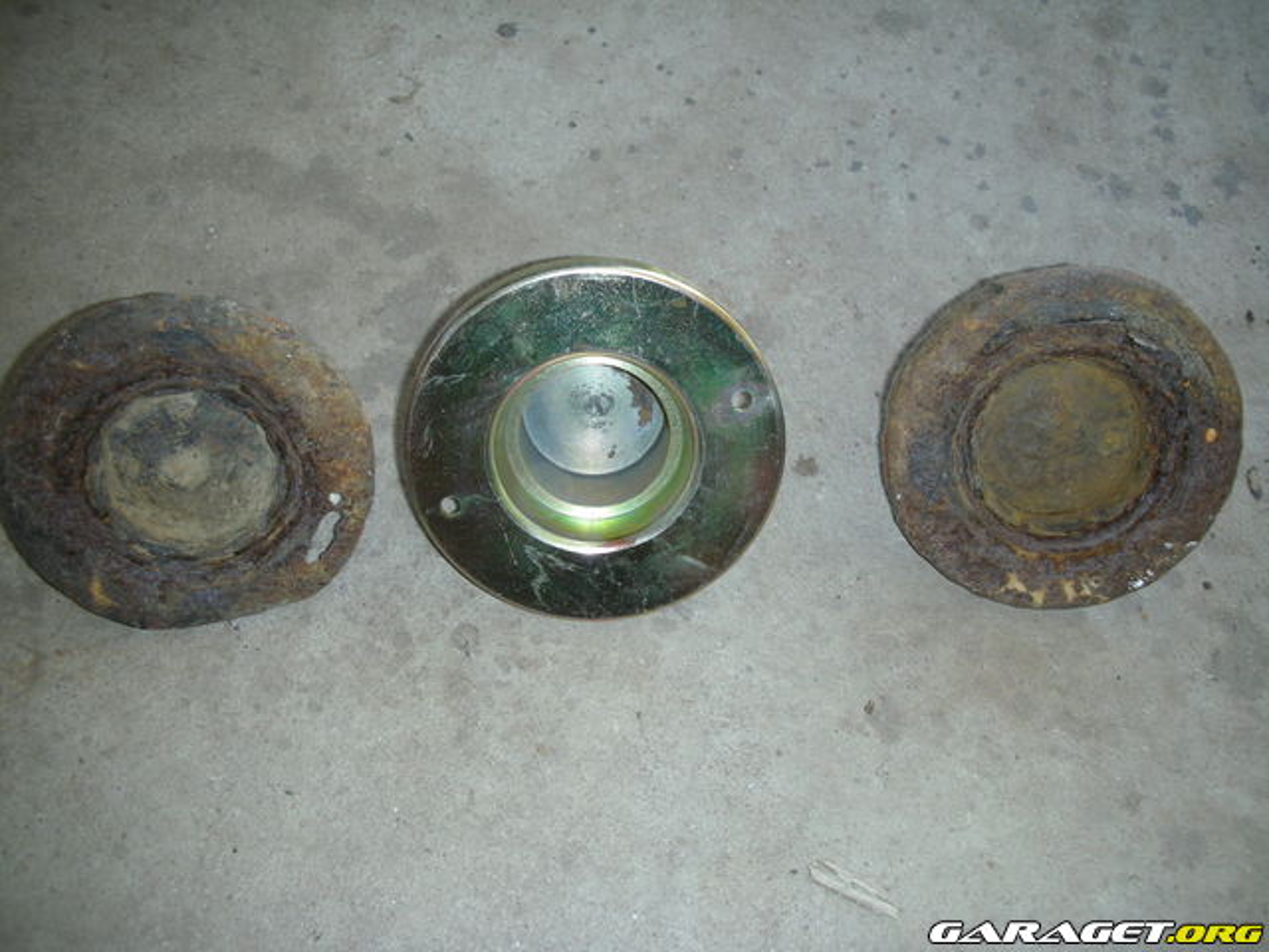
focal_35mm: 35
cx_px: 634
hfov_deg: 52.6
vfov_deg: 40.7
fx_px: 1283
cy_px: 476
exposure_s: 1/60
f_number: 2.8
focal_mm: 5.8
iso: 50
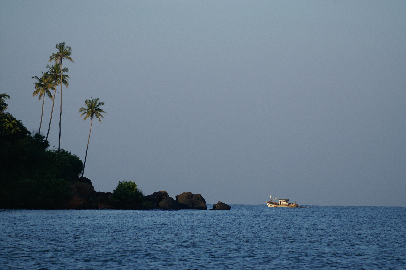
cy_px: 135
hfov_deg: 10.2
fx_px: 2282
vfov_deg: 6.8
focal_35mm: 202
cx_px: 203
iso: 100
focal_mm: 135
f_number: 5.6
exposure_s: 1/640
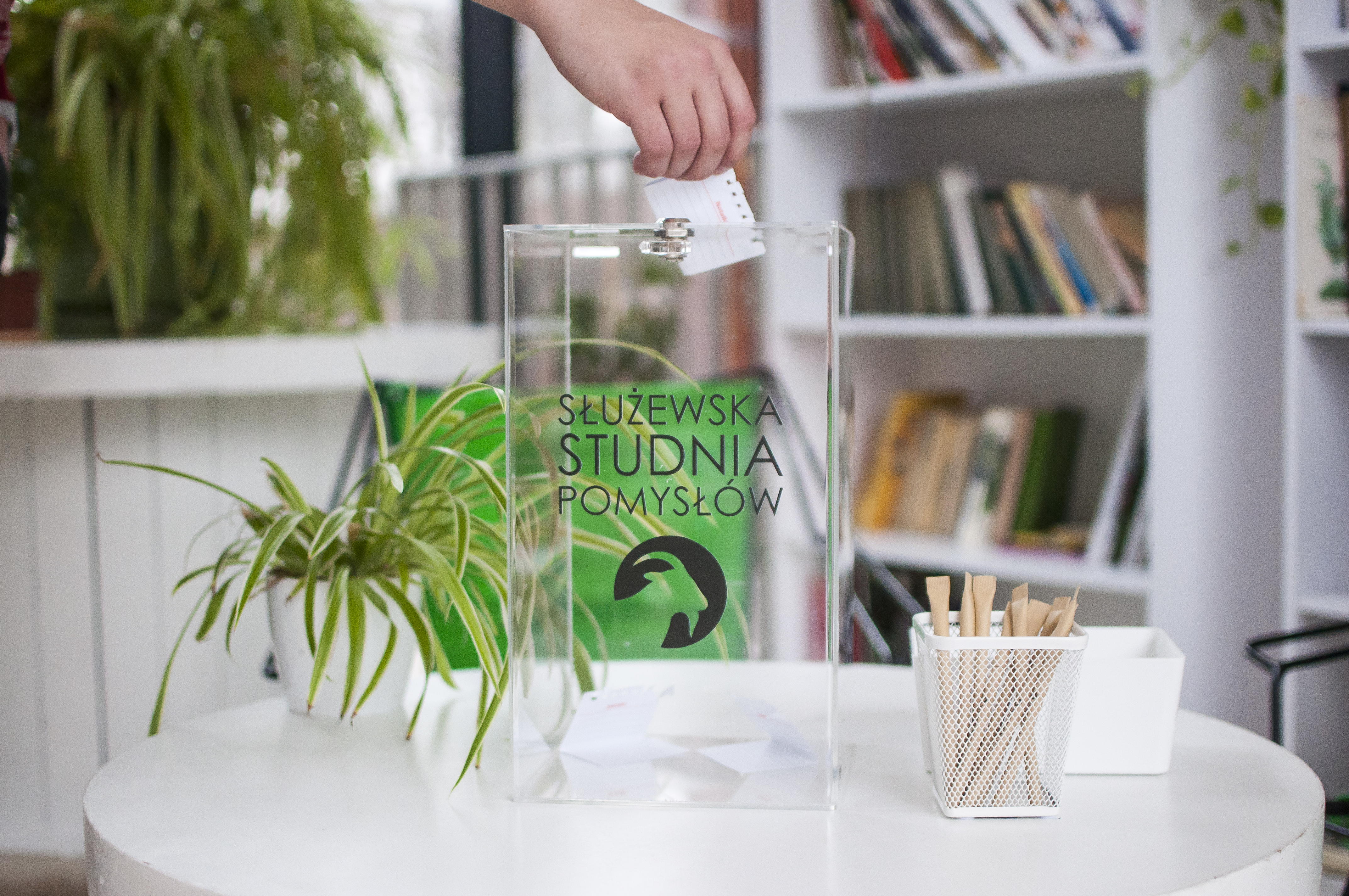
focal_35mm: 52
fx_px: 1965
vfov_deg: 25.7
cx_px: 674
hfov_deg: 37.9
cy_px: 448
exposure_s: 1/500
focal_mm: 35
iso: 1600
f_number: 2
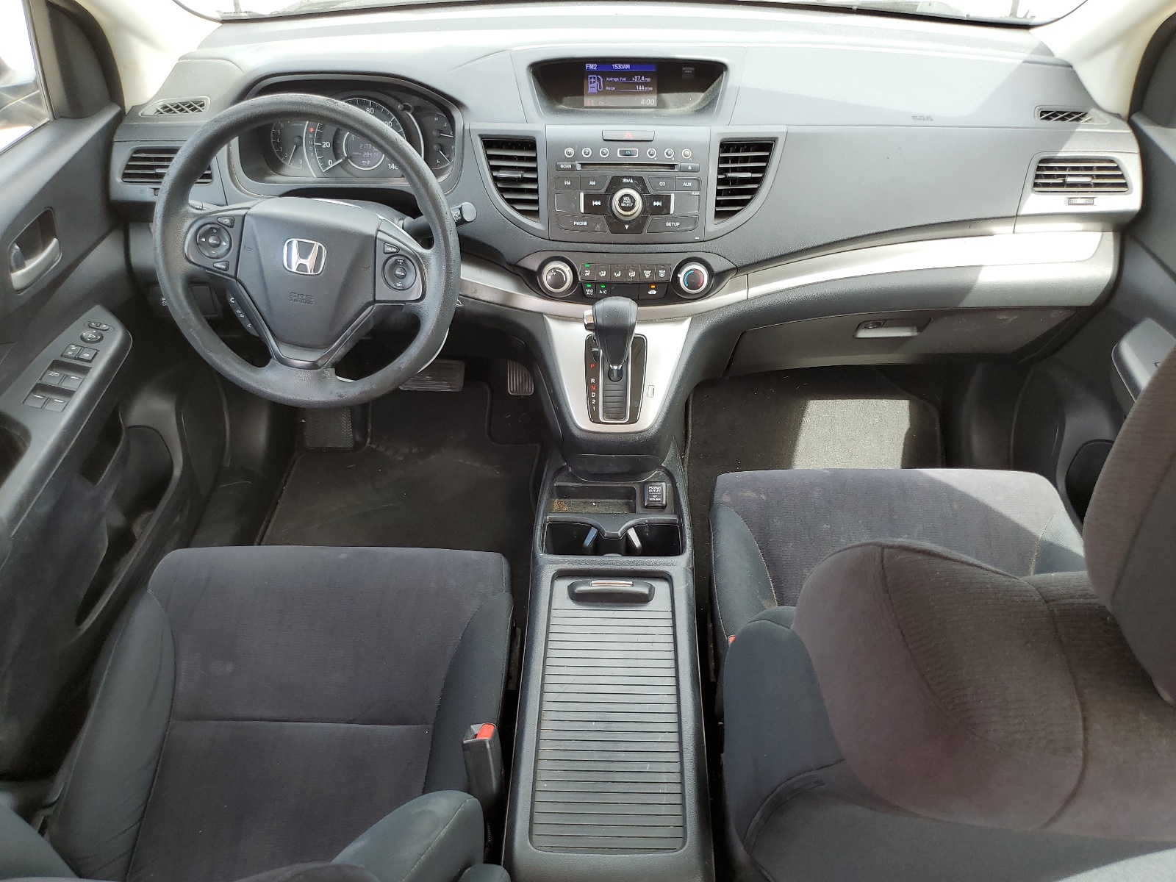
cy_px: 441
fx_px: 883
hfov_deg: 67.3
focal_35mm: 26
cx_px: 588
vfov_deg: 53.1
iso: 50
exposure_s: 1/227
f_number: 1.5
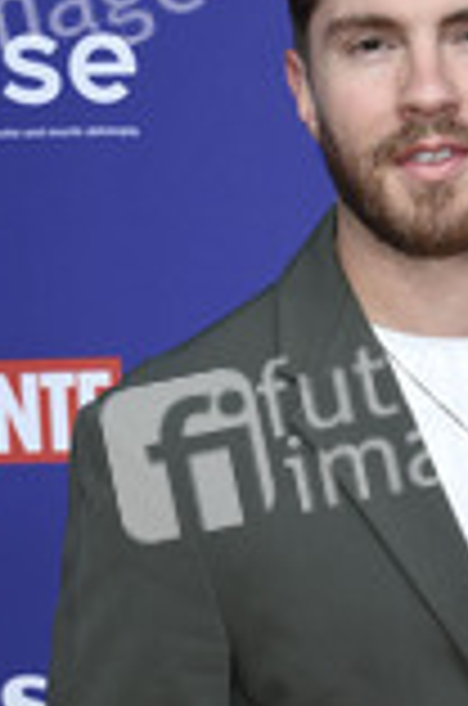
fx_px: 3604
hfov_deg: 7.4
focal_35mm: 184
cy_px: 661
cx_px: 464
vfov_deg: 11.1
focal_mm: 72
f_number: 5.6
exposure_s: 1/250
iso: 800
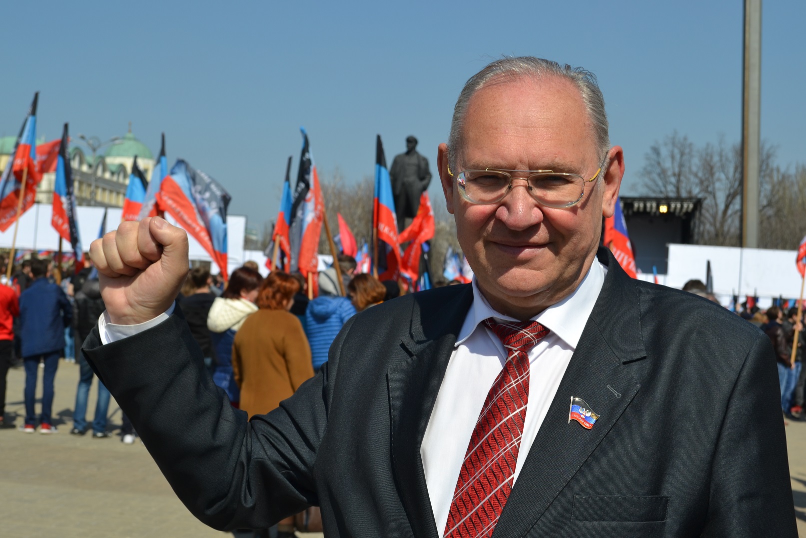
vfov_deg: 25.8
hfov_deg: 37.8
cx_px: 403
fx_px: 1176
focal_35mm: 52
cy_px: 269
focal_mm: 35
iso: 100
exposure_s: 1/320
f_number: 9
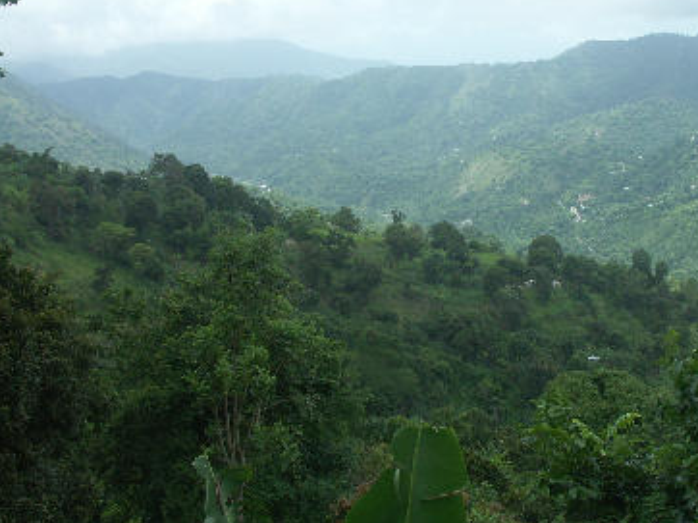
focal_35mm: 56
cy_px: 237
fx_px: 1128
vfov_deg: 26.1
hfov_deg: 34.1
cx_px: 448
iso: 100
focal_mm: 9.8
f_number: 7.1
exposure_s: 1/320
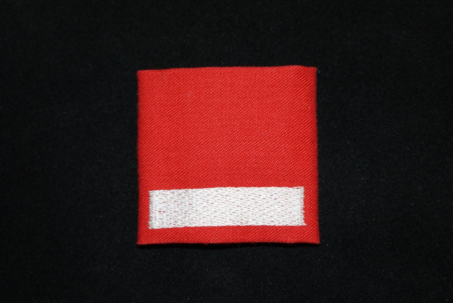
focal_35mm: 75
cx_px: 226
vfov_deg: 18.2
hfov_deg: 27.0
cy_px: 152
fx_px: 945
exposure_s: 1/80
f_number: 6.3
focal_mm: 50
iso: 400
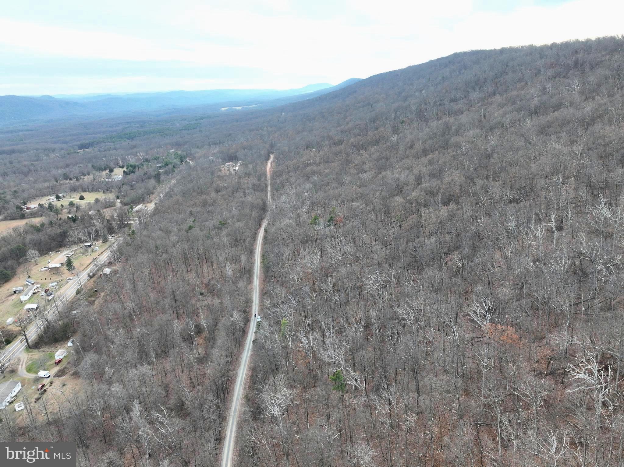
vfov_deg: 56.8
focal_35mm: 24
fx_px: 432
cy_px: 234
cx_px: 312
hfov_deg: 71.6
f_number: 2.8
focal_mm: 12.29
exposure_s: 1/640
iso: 420
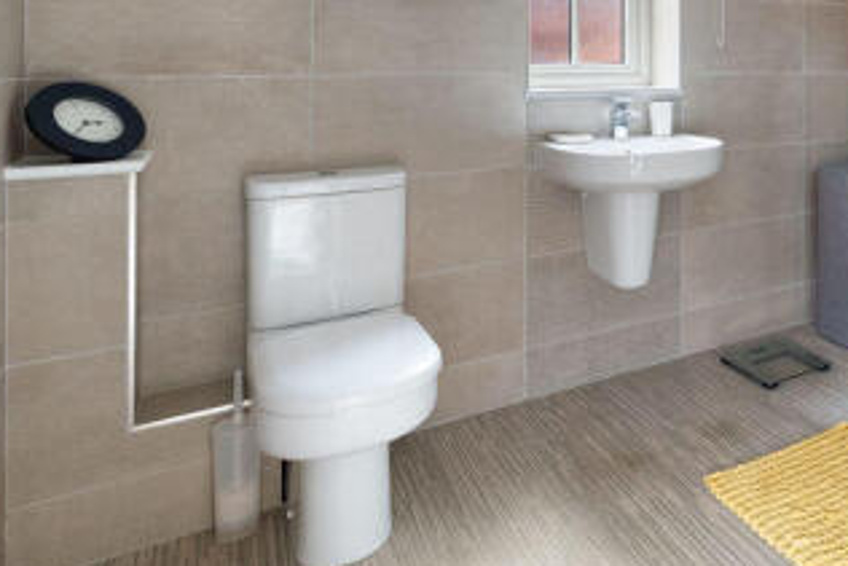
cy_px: 50
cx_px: 737
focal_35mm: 29
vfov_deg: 41.2
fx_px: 683
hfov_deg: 56.4
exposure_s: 1/10
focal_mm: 14
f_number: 4
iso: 10000
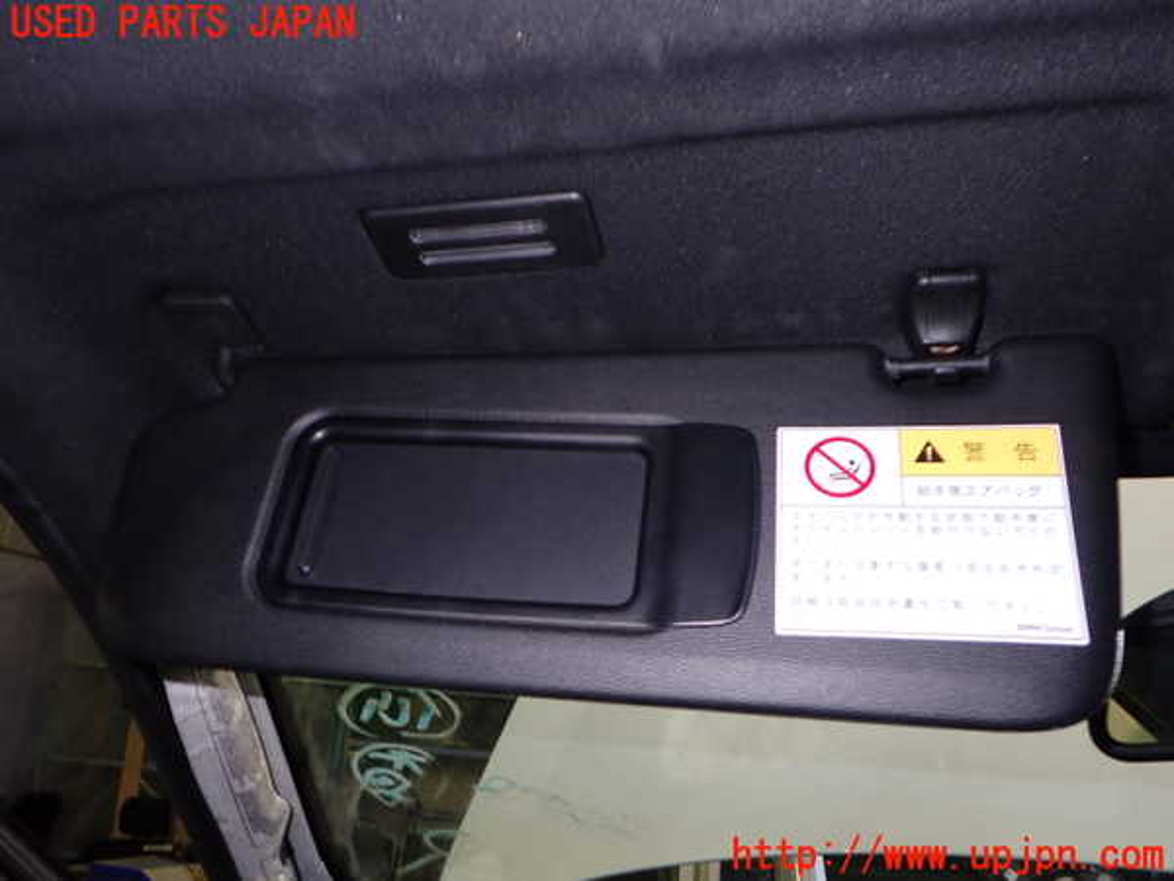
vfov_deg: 46.8
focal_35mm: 30
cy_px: 440
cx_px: 587
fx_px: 1017
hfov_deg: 60.0
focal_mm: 5.4
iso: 200
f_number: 2.3
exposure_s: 1/30
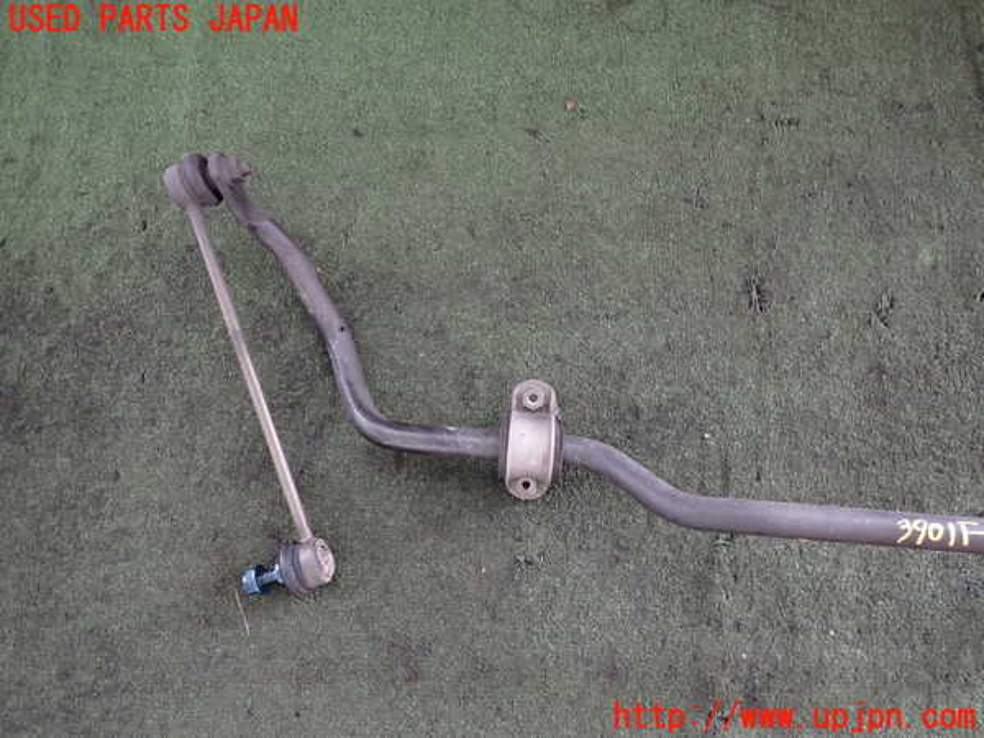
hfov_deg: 69.4
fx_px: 711
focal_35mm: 25
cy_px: 369
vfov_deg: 54.9
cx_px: 492
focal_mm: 4.5
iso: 640
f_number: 2
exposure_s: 1/30
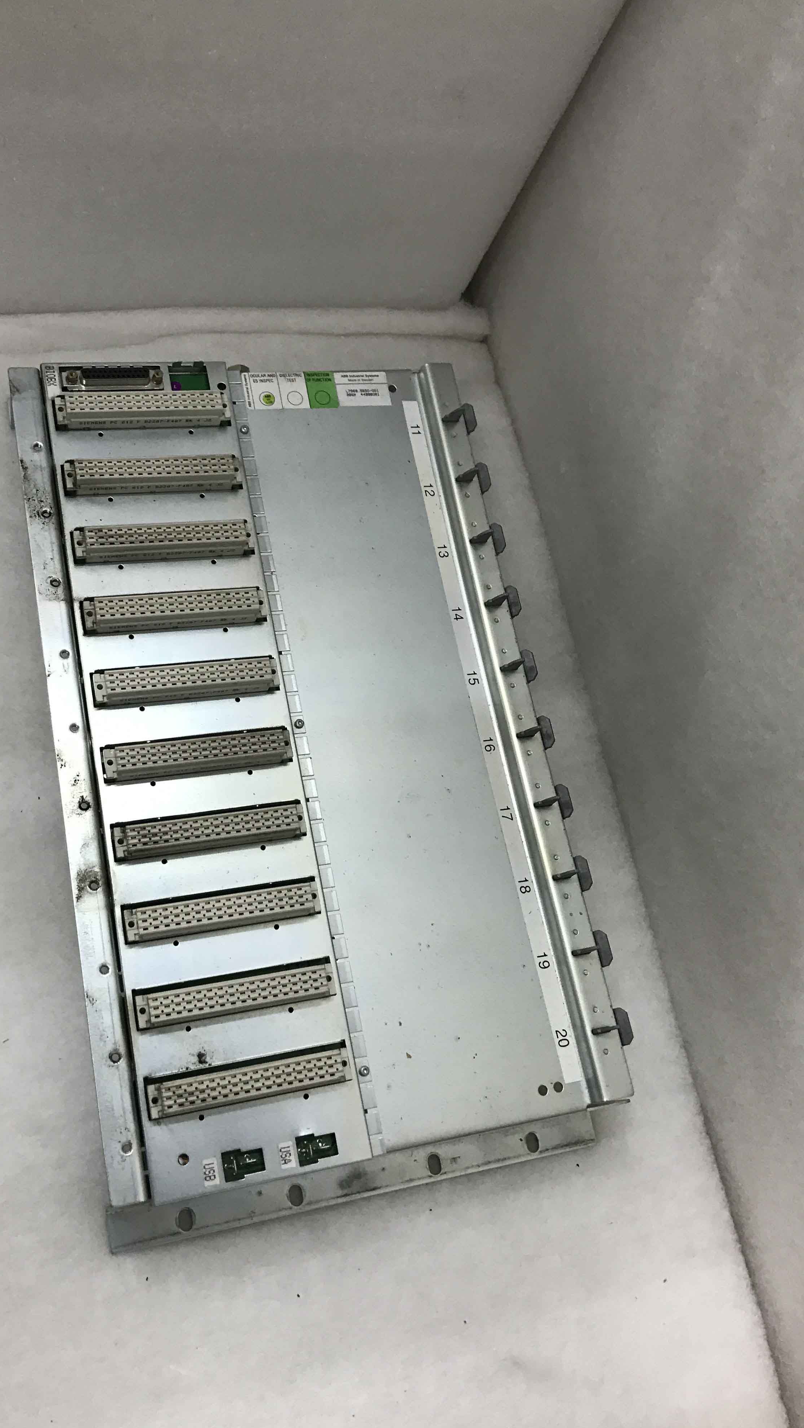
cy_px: 723
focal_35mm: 31
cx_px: 317
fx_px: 1175
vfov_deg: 62.6
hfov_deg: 37.6
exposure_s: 1/20
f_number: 1.8
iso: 40
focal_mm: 3.99
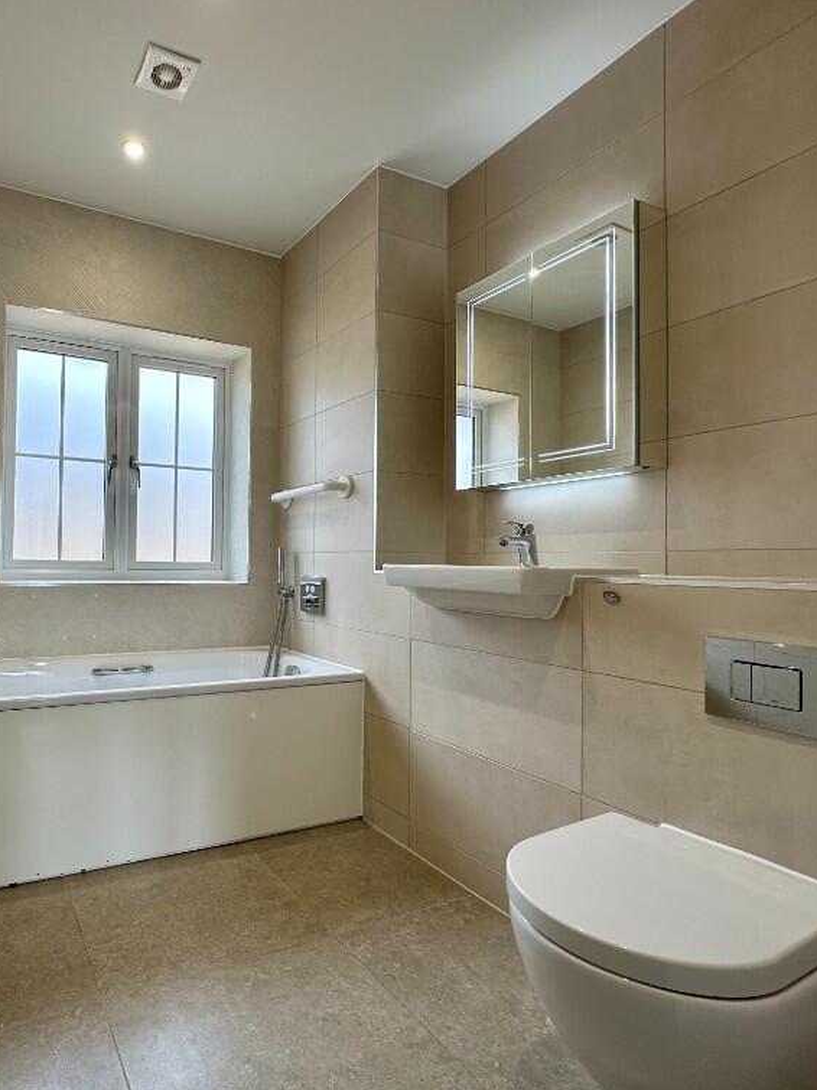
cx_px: 222
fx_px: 598
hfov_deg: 65.2
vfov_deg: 84.7
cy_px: 550
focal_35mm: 19
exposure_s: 1/100
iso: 50
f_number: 2.2
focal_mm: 2.22
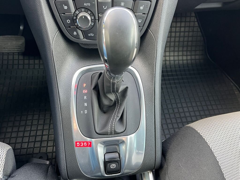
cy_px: 90
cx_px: 120
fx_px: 180
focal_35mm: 26
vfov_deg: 53.1
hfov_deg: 67.3
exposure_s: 1/60
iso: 125
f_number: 1.6
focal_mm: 5.1
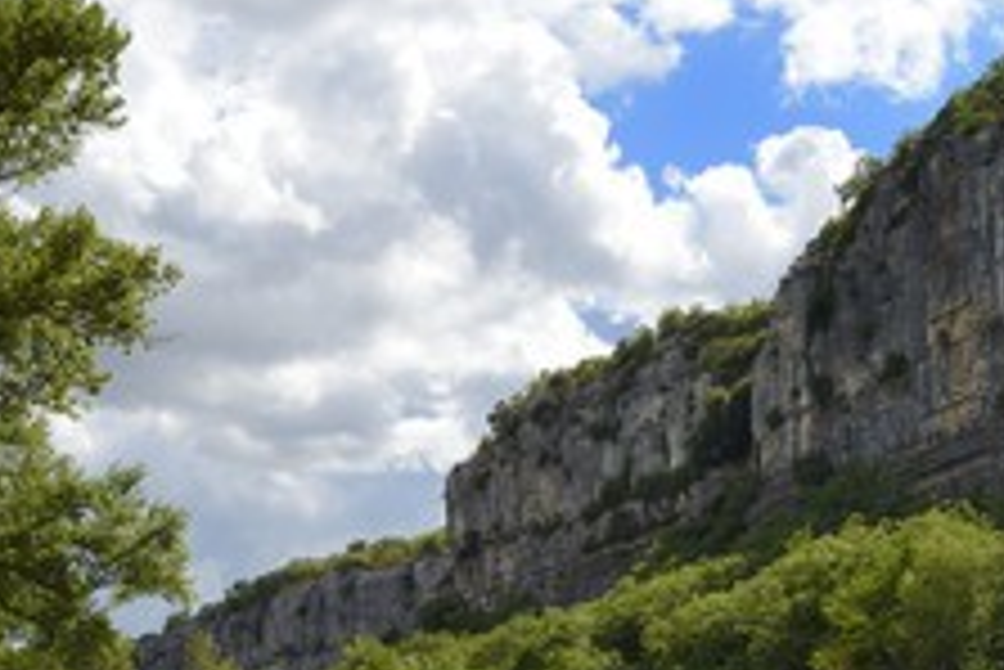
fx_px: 2205
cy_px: 607
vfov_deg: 17.1
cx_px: 212
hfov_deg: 25.3
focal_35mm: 79
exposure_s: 1/800
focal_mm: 42
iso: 400
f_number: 10
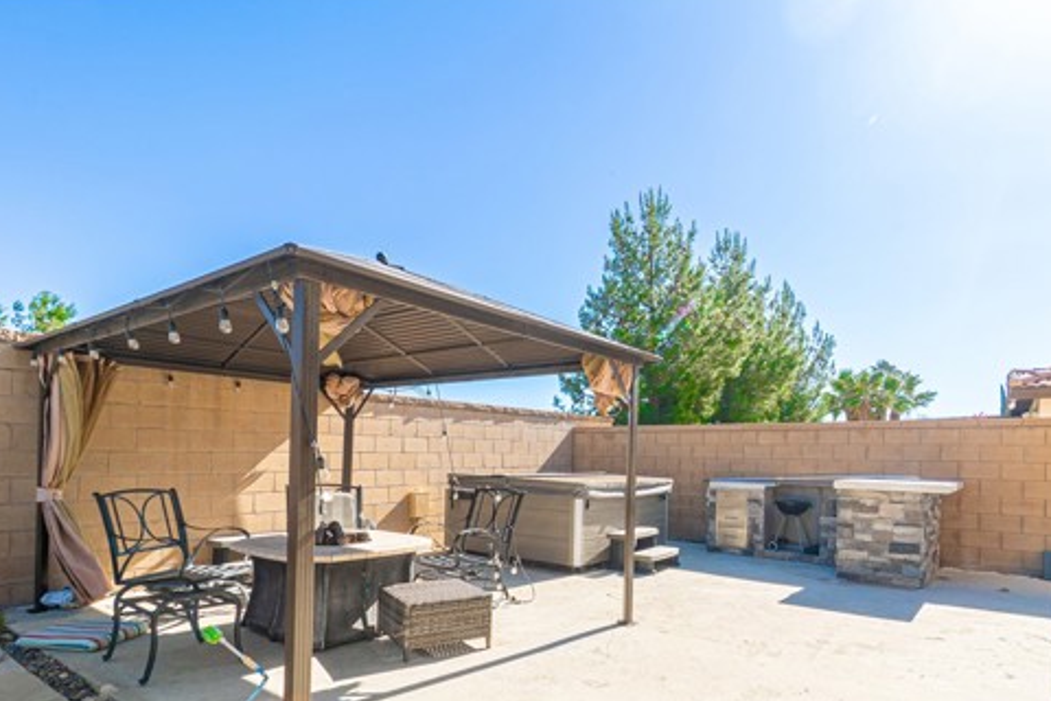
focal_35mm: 20
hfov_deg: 83.6
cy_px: 440
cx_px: 589
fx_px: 584
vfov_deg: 61.1
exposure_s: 1/160
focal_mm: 10
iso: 100
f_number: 8
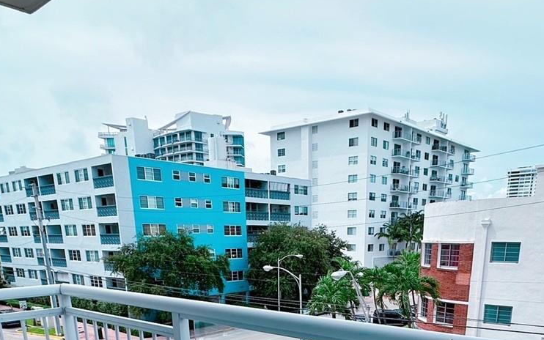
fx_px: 474
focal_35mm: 32
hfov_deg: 59.4
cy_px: 384
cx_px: 312
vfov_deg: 33.7
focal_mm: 2.22
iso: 40
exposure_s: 1/1575
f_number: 2.2
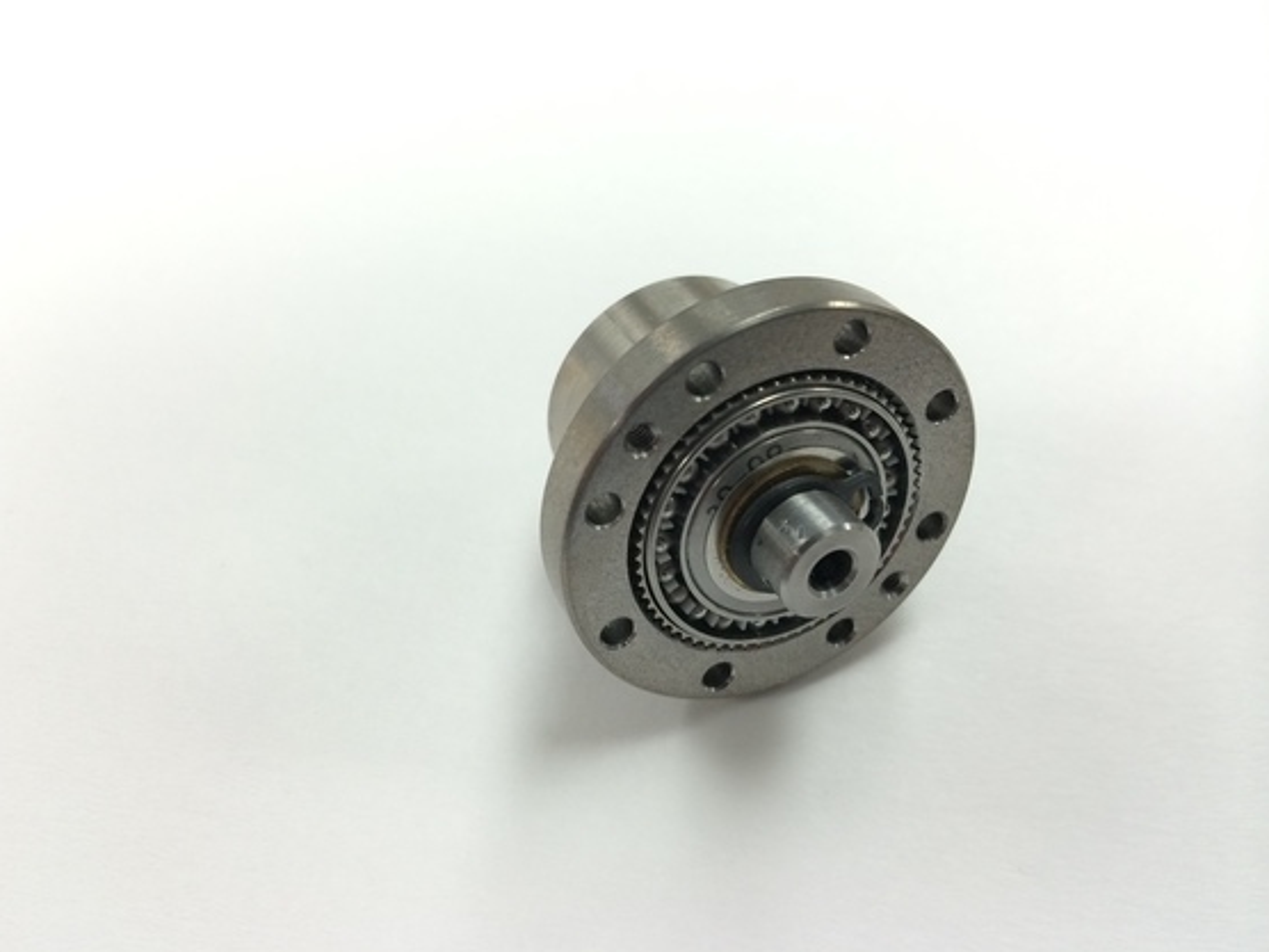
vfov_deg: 45.4
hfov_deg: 58.3
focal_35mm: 31
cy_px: 478
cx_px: 615
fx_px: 1136
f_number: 2.2
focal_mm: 4.12
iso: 50
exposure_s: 1/30
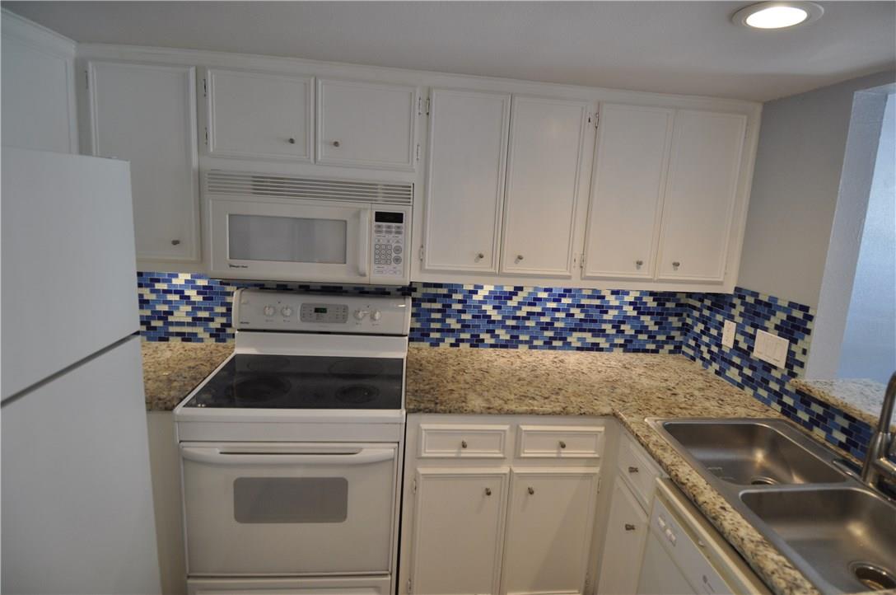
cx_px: 448
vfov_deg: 67.2
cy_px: 298
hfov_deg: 90.1
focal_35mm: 18
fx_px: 447
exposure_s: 1/60
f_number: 4
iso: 400
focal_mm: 12
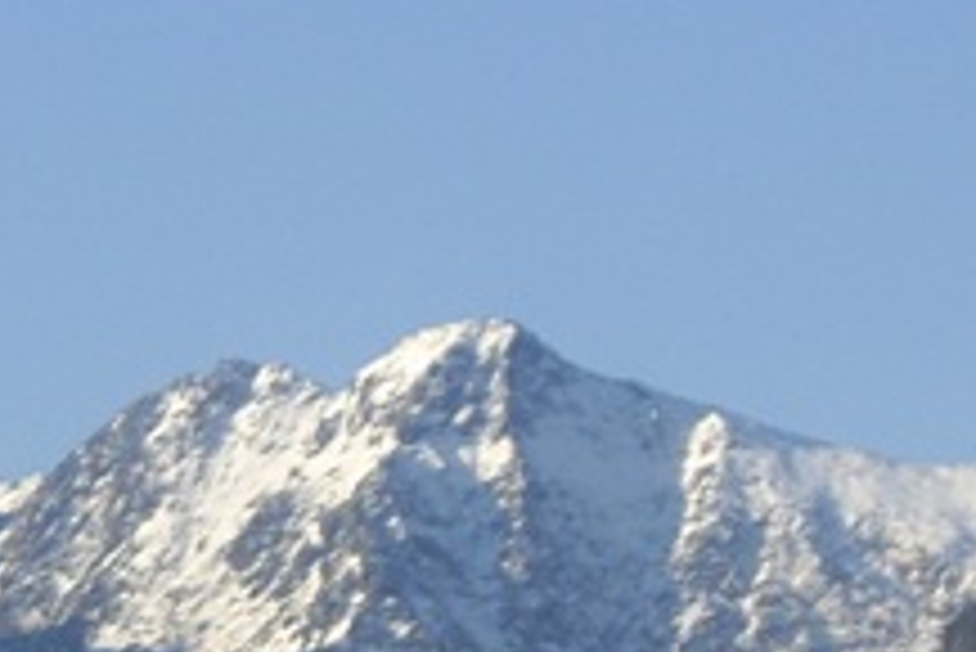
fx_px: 13917
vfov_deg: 2.7
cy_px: 483
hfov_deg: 4.0
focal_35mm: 513
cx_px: -216
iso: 64
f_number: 5.4
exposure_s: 1/160
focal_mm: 23.7
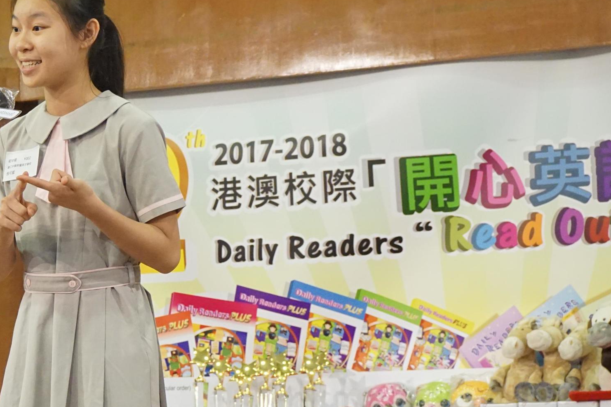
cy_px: 319
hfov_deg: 16.1
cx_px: 31
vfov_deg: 10.9
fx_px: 2121
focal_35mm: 125
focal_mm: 42
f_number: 5.6
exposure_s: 1/80
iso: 3200
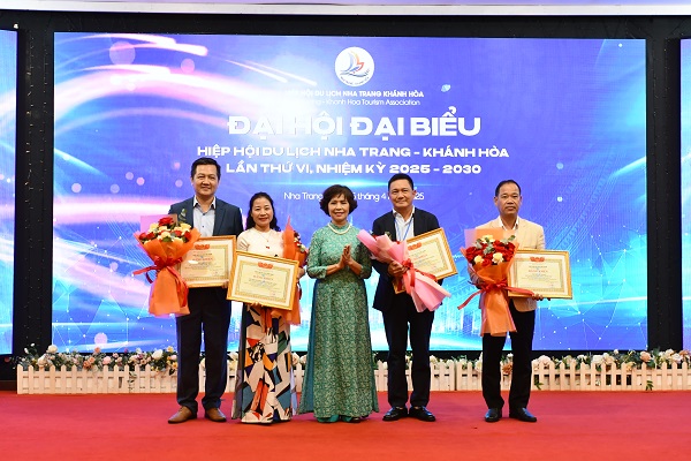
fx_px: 998
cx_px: 346
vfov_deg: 26.0
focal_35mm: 52
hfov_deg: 38.2
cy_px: 230
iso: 1400
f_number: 8
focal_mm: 35
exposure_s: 1/60
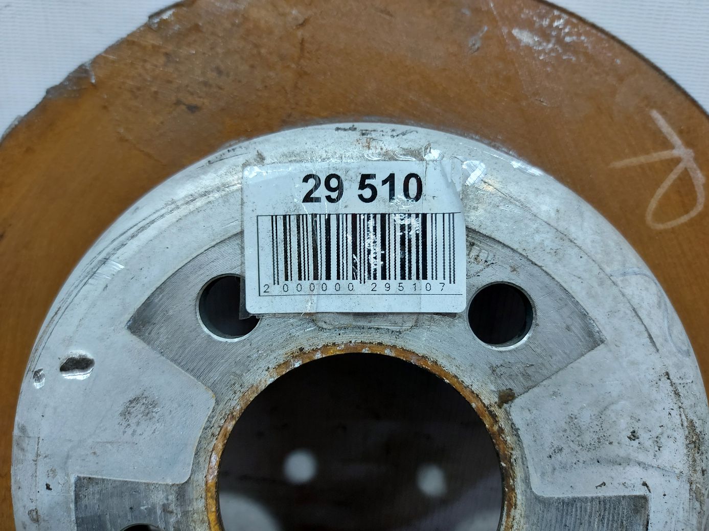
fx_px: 492
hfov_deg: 71.6
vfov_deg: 56.8
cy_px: 266
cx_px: 354
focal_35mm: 24
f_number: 1.8
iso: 125
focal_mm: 5.23
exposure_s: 1/50
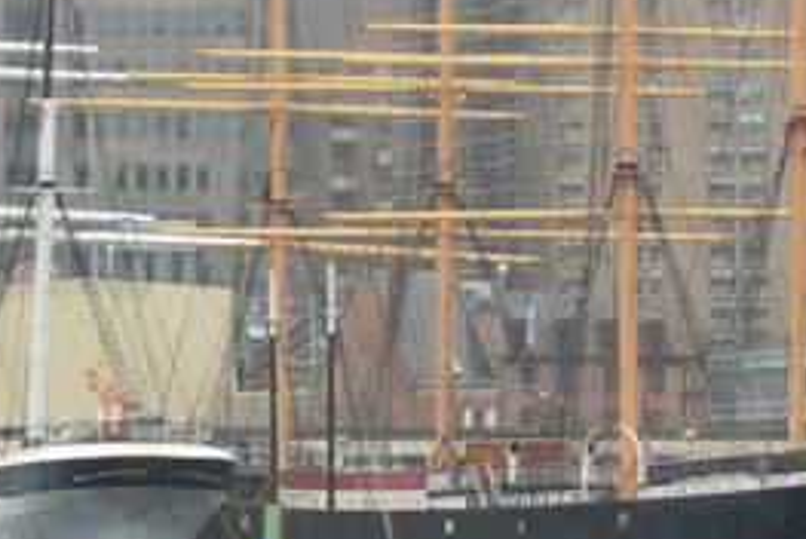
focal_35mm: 379
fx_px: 8502
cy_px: 31
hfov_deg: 5.4
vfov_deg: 3.6
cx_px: 239
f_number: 5.3
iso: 900
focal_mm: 95
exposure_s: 1/500
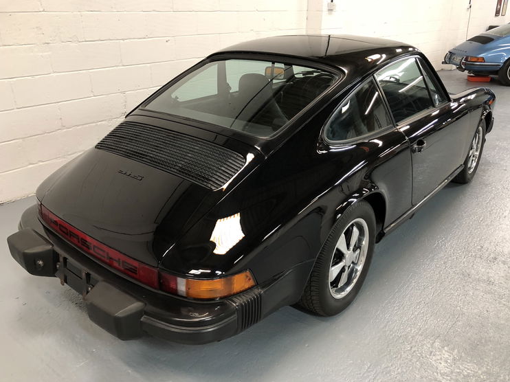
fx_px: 427
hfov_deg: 61.7
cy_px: 186
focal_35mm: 29
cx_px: 258
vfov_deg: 48.2
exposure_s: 1/17
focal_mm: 3.99
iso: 80
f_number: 1.8
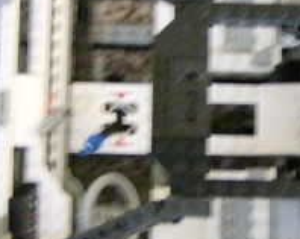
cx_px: 182
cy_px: 120
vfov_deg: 12.3
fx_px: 1109
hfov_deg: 15.4
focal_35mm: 125
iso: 200
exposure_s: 1/7.26
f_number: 2.8
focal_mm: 6
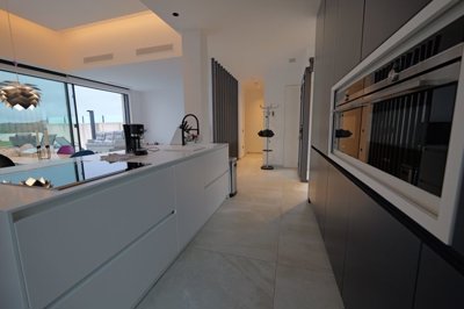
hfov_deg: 104.3
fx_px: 180
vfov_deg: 81.1
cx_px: 232
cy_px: 154
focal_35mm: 14
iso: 1000
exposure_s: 1/100
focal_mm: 14
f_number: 4
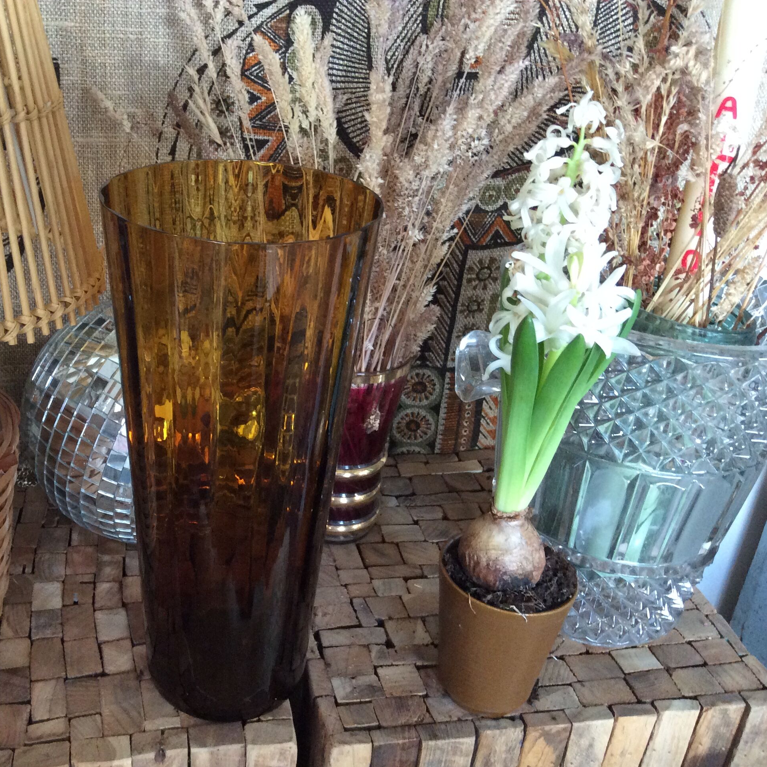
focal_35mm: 38
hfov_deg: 43.3
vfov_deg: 43.9
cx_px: 263
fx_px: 953
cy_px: 383
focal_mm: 3.3
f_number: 2.4
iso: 200
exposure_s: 1/25
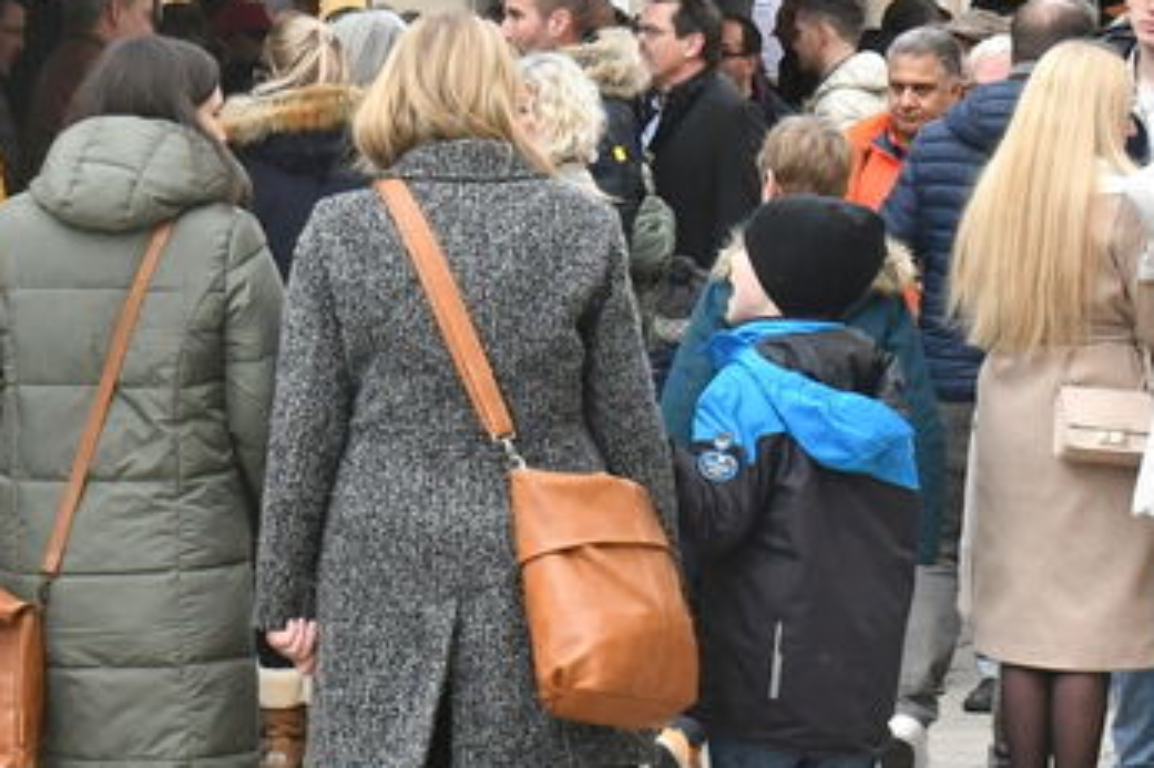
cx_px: 47
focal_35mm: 166
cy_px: 246
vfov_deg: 8.3
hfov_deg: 12.3
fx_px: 5318
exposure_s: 1/250
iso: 1250
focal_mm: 32
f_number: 8
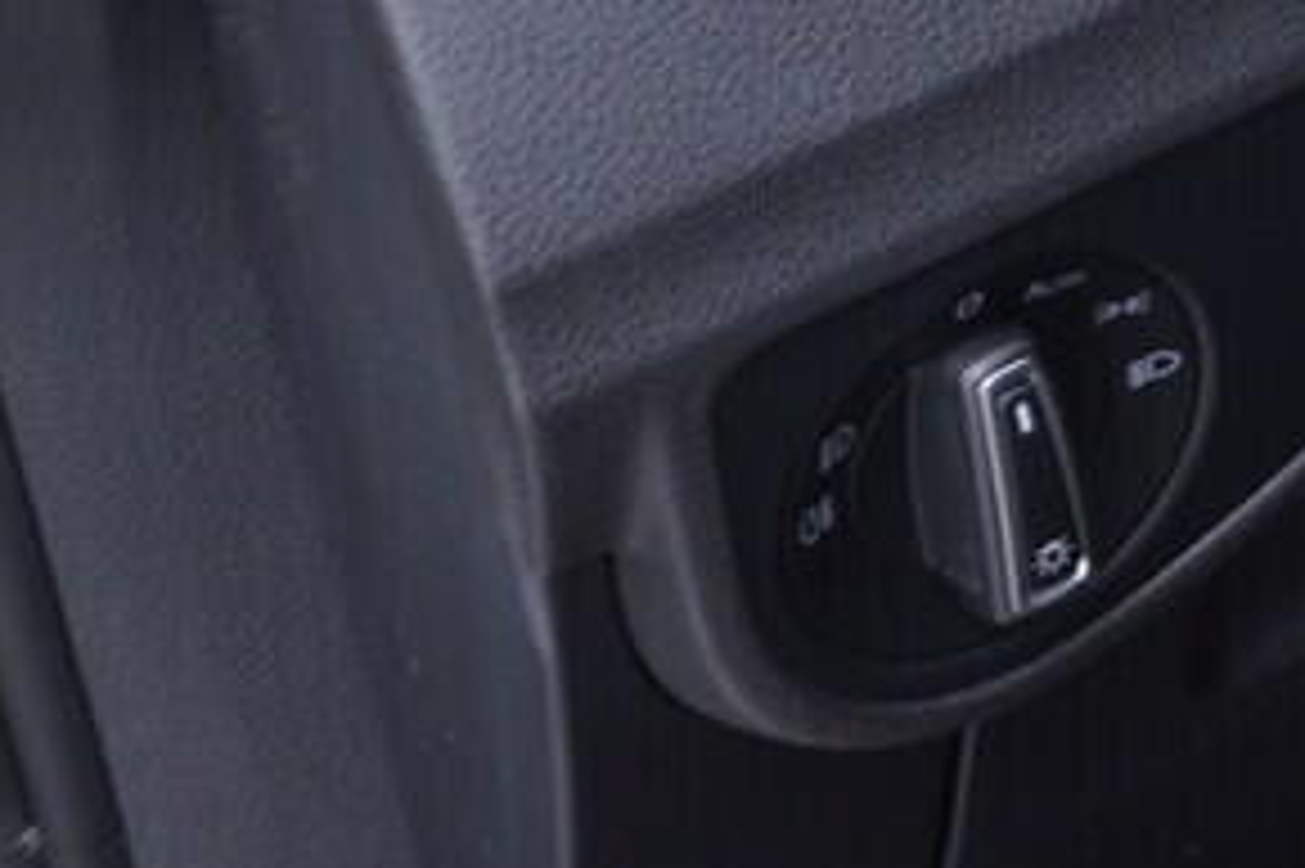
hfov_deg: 10.2
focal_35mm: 179
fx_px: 6485
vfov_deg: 7.5
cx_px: 3010
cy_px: -576
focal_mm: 24
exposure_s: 1/40
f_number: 2.8
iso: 200
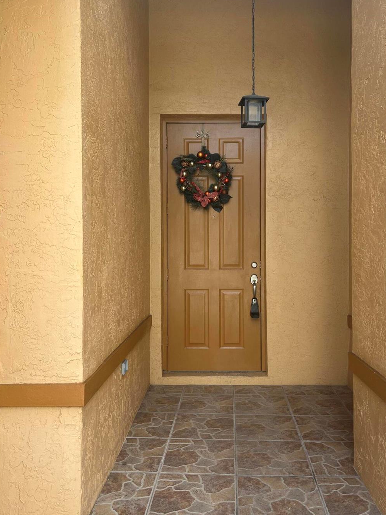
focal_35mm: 30
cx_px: 217
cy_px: 244
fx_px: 446
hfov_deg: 46.7
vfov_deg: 59.9
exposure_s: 1/604
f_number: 1.5
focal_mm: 5.7
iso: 50
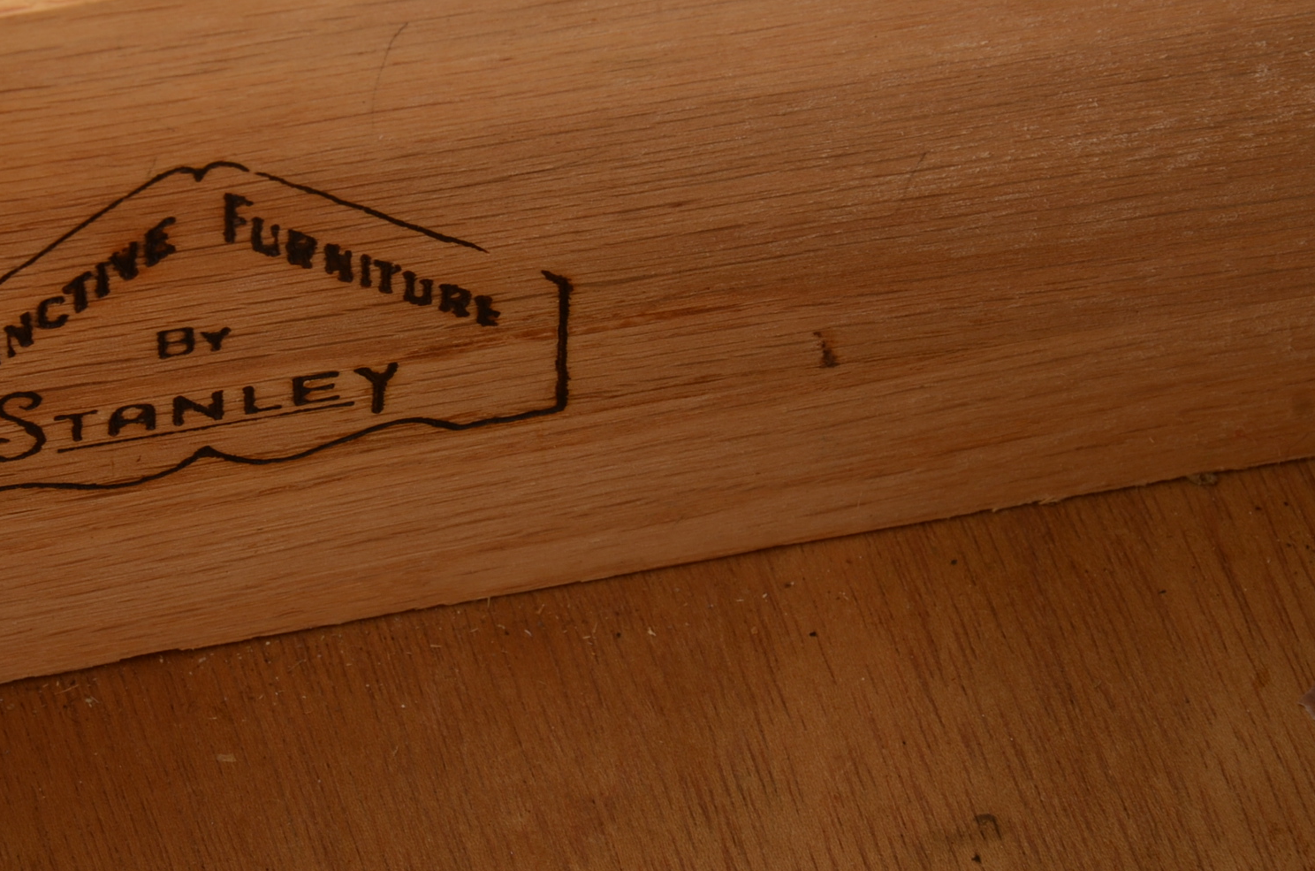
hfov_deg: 7.9
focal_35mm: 261
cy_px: 268
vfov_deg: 5.2
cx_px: 295
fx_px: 9506
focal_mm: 105
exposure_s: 1/160
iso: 125
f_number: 11
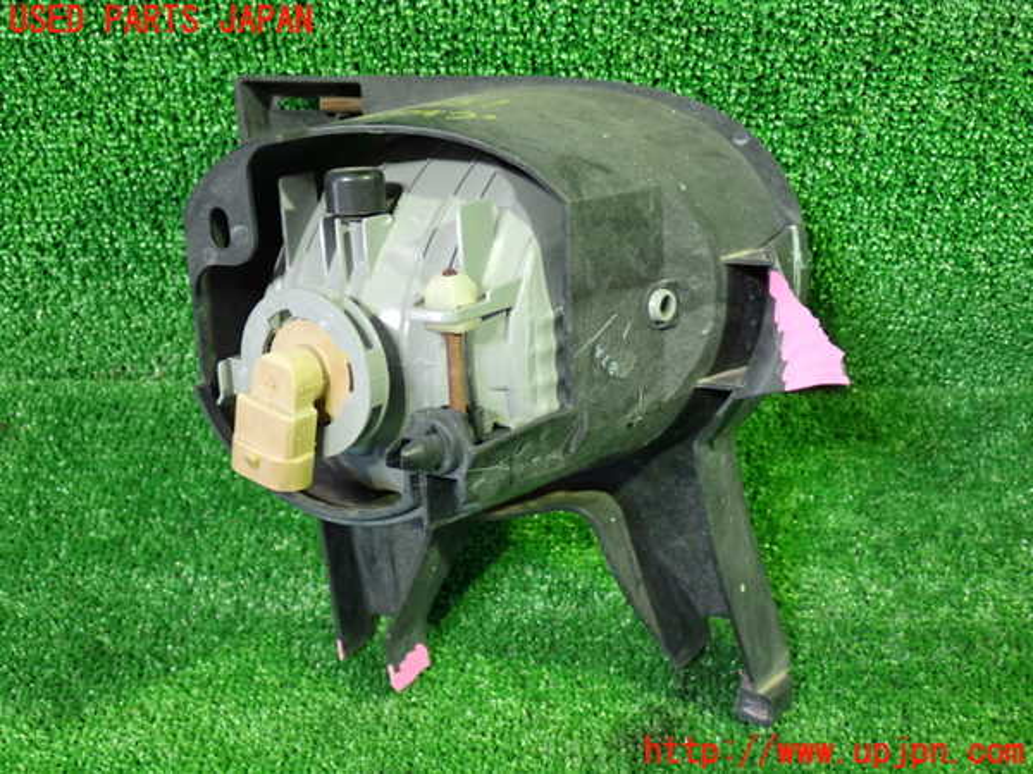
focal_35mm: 41
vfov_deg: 35.1
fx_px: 1224
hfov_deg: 45.8
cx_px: 516
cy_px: 387
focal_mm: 7.31
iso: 800
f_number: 2.8
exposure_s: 1/25
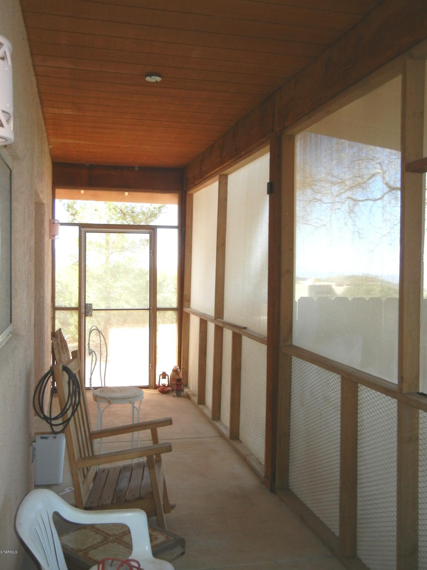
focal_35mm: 35
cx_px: 210
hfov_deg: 40.7
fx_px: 576
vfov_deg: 52.6
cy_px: 277
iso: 160
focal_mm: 6.2
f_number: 3.6
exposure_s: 1/87.6
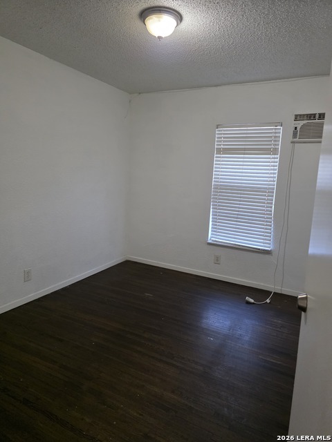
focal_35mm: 23
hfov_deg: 58.9
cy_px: 221
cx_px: 166
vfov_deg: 73.9
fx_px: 294
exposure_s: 1/120
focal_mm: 6.3
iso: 800
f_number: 1.7
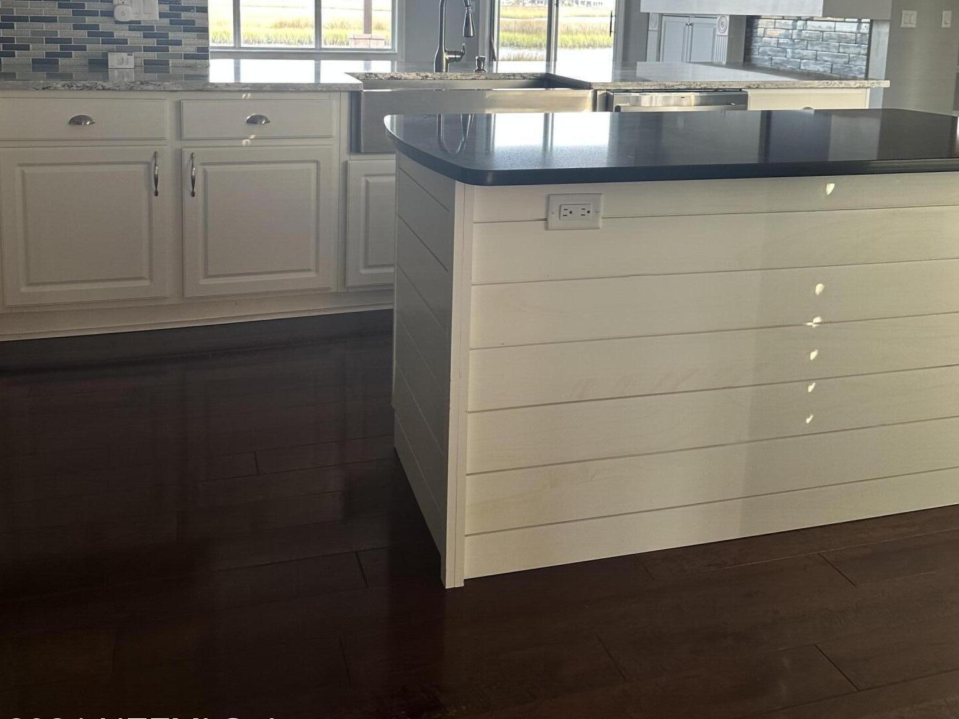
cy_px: 134
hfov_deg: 55.4
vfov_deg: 41.0
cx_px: 469
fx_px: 914
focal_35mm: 33
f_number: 1.78
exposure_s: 1/60
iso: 125
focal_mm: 6.86
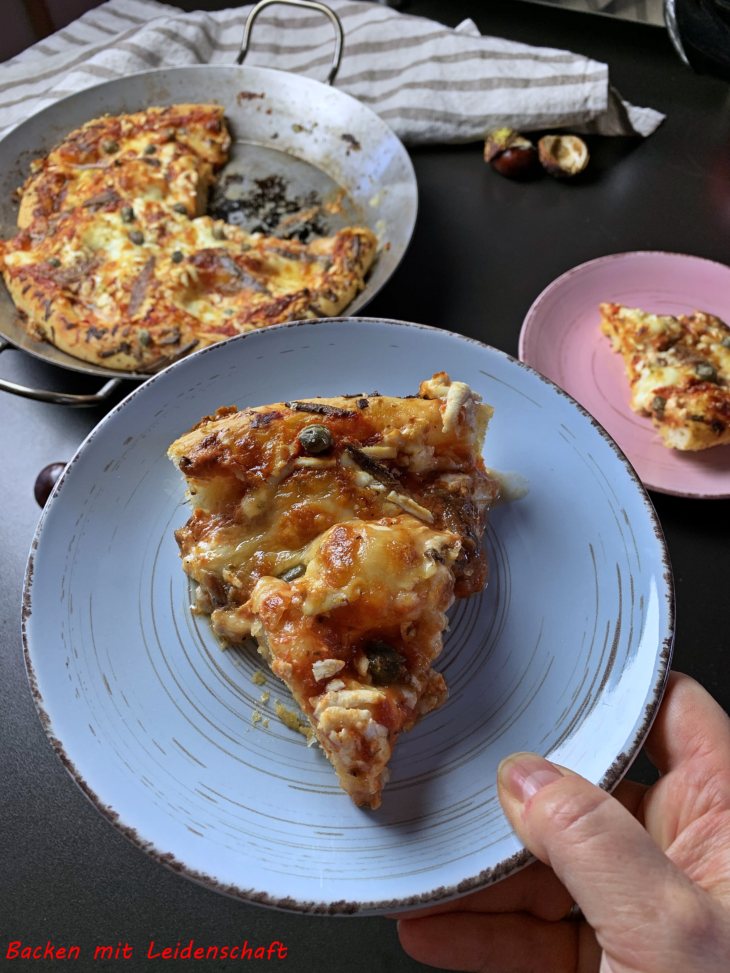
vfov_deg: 67.3
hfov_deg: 53.1
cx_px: 365
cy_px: 486
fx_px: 731
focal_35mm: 26
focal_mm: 4.25
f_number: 1.8
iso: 50
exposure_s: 1/50
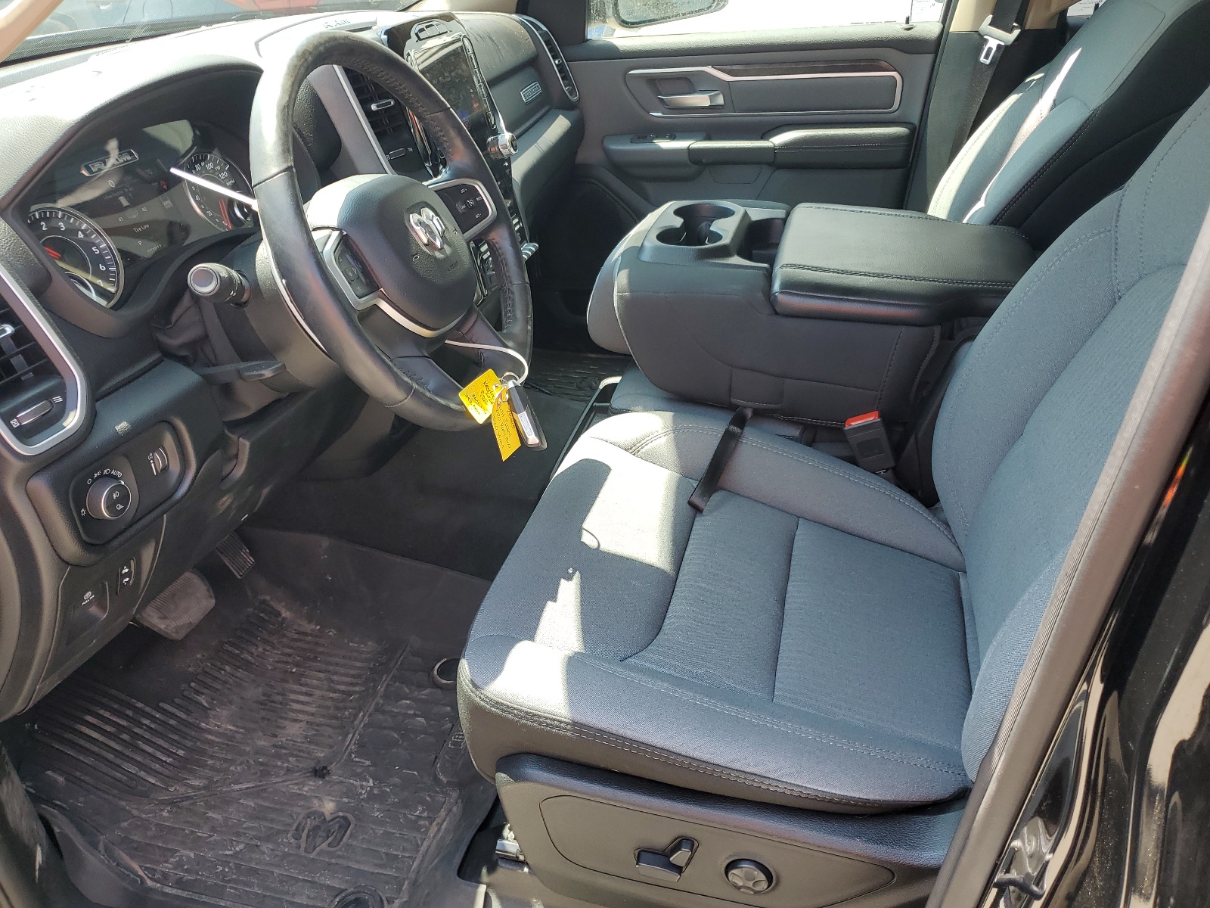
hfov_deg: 67.3
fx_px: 909
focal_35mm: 26
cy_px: 454
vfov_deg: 53.1
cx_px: 605
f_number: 1.5
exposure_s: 1/278
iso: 50
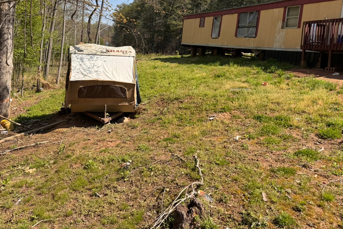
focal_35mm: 29
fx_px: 276
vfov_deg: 44.4
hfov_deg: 63.7
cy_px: 80
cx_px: 172
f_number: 1.78
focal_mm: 6.76
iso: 80
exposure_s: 1/2604
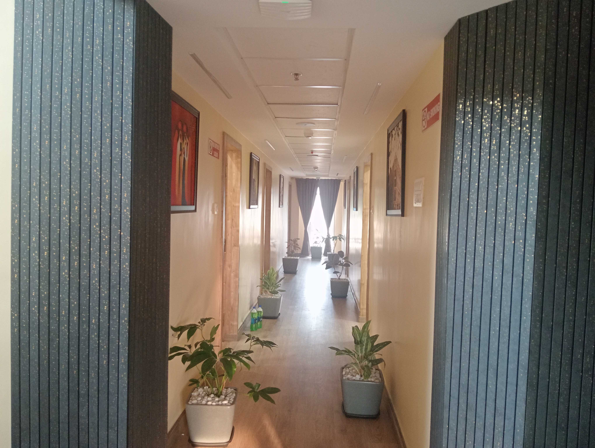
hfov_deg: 63.4
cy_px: 224
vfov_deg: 49.9
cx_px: 298
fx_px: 482
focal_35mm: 28
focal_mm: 3.98
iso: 760
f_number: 1.8
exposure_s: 1/33.3
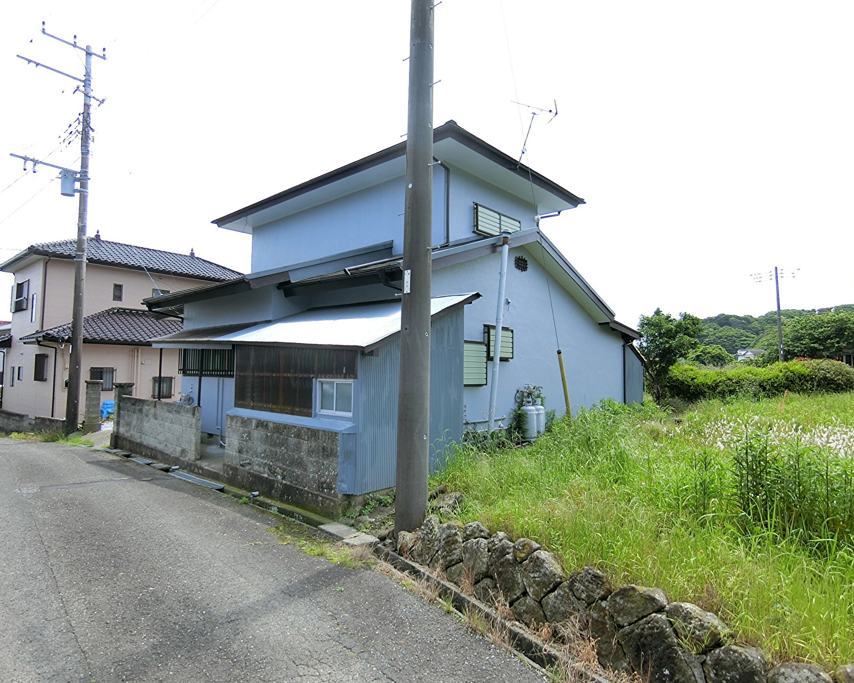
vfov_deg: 68.1
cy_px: 342
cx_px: 418
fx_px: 506
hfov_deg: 80.4
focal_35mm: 20
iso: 80
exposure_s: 1/640
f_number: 2.7
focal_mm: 4.06
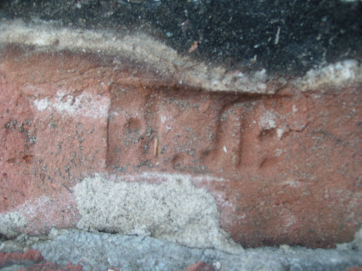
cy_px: 136
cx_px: 181
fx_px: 366
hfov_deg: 52.6
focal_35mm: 35
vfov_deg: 40.7
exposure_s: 1/35
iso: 50
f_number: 2.8
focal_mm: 5.8
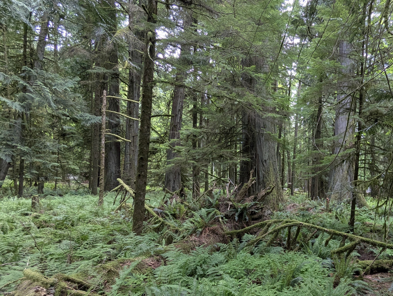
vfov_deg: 55.6
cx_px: 291
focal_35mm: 24
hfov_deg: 67.3
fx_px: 273
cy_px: 200
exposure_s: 1/173
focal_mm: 2.35
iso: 187
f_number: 2.2
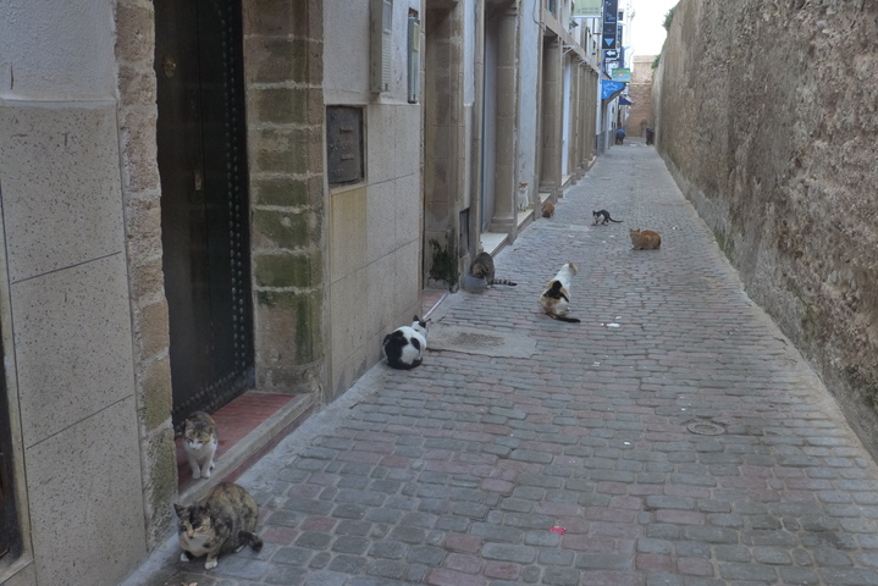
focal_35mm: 37
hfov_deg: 51.9
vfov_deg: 36.0
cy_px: 293
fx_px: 903
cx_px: 439
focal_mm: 7.3
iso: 400
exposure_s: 1/125
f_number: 2.8
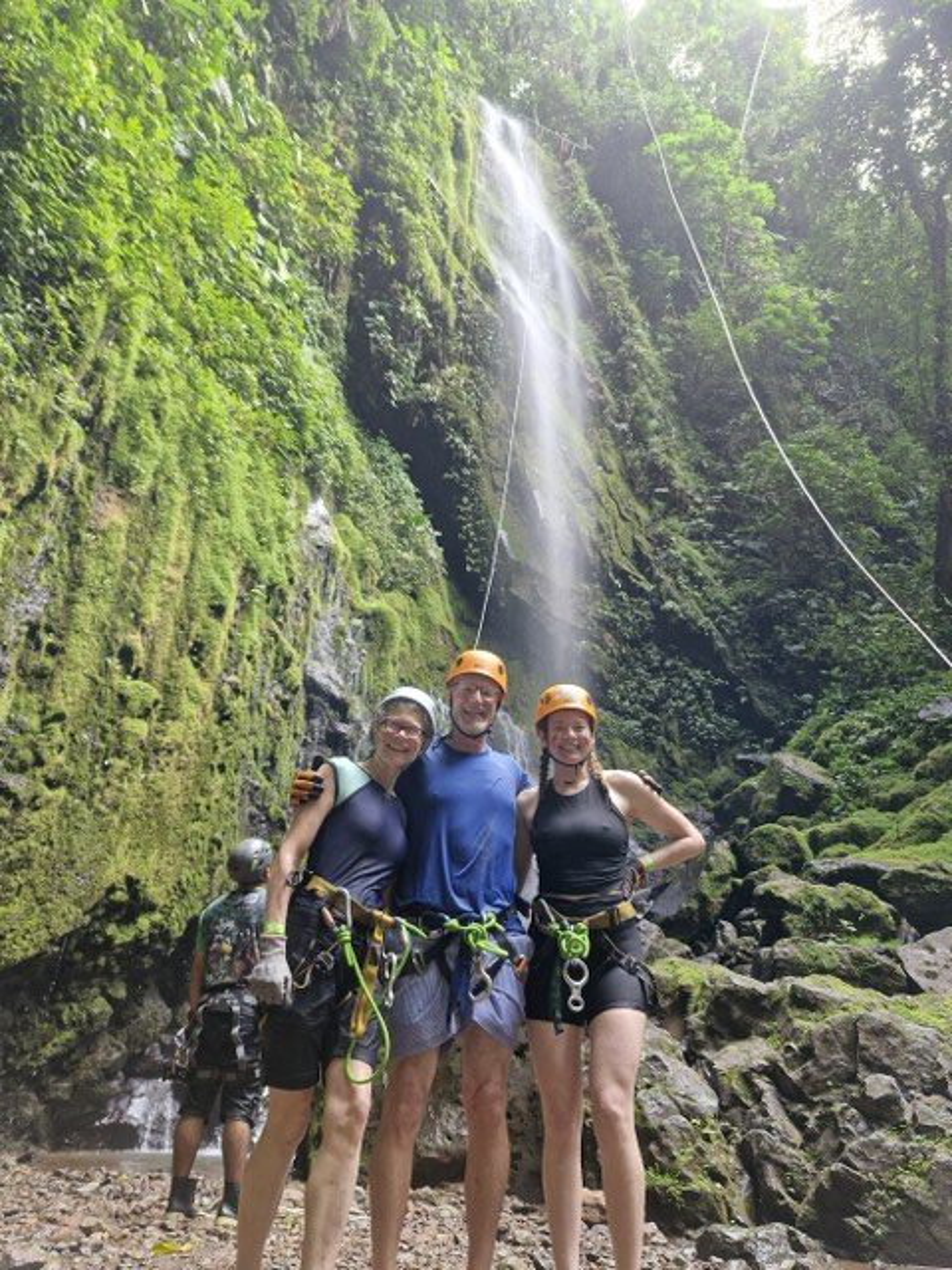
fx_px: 843
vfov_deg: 73.9
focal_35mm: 23
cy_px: 635
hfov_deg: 58.9
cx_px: 476
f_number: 1.8
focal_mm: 5.54
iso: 125
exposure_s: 1/120
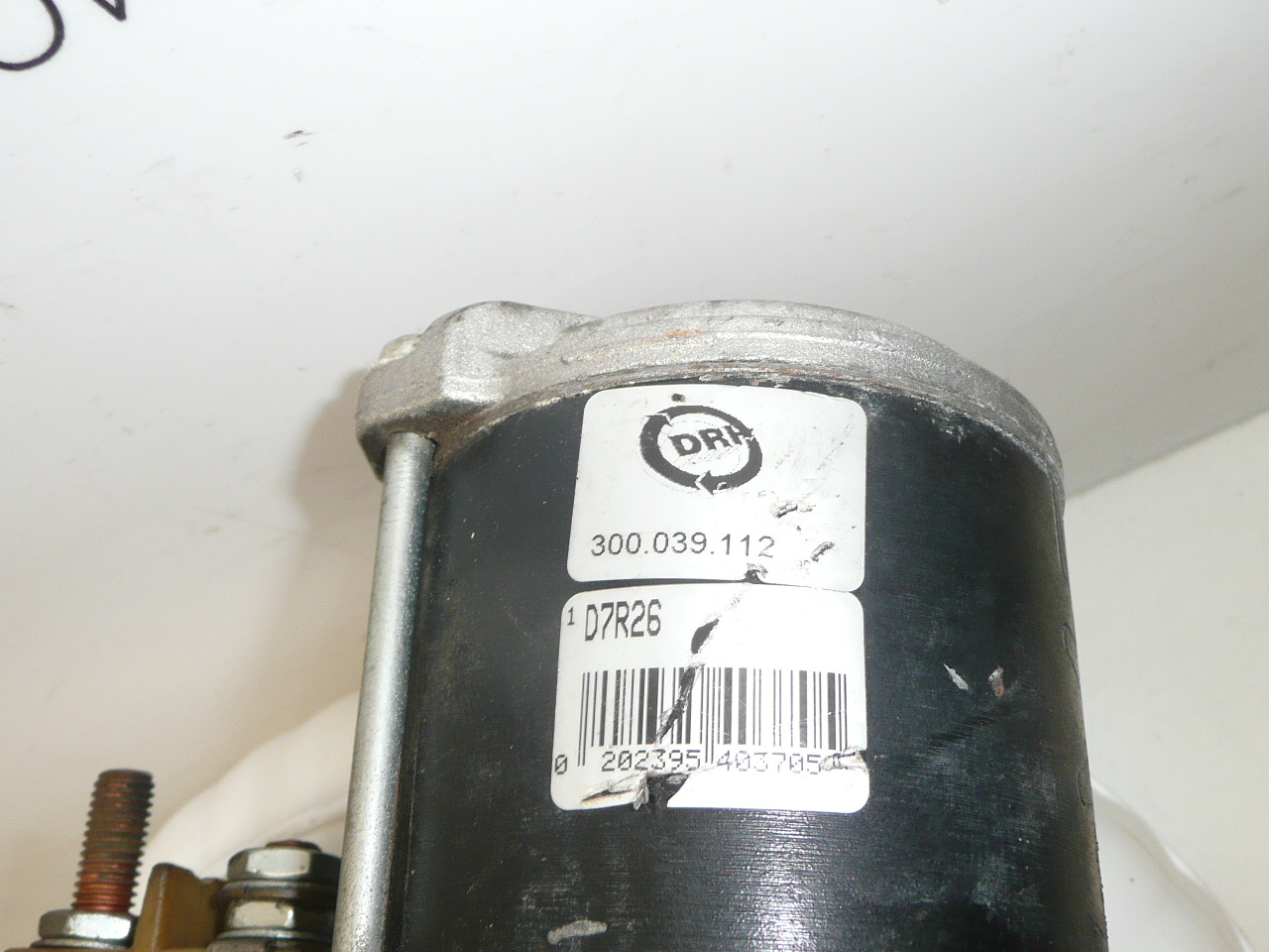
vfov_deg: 39.7
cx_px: 634
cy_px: 476
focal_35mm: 36
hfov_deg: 51.4
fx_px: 1320
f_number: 3.3
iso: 100
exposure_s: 1/60
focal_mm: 4.6
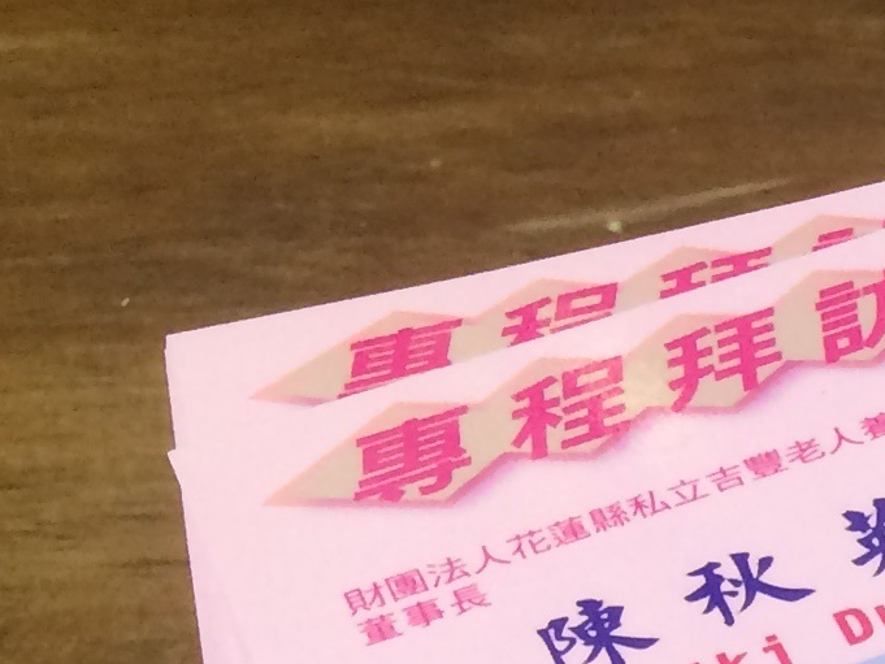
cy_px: 1485
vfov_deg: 9.7
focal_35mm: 139
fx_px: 3554
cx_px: 2103
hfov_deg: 11.7
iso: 80
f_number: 2.2
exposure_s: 1/30
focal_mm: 4.15
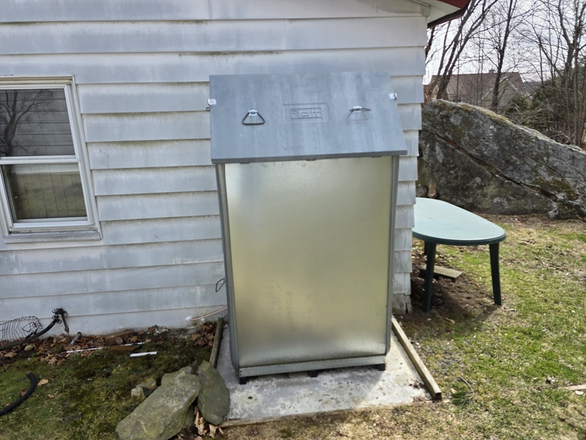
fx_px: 389
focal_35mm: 23
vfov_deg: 58.9
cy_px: 220
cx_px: 293
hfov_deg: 73.9
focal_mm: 6.3
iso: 12
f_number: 1.7
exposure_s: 1/318
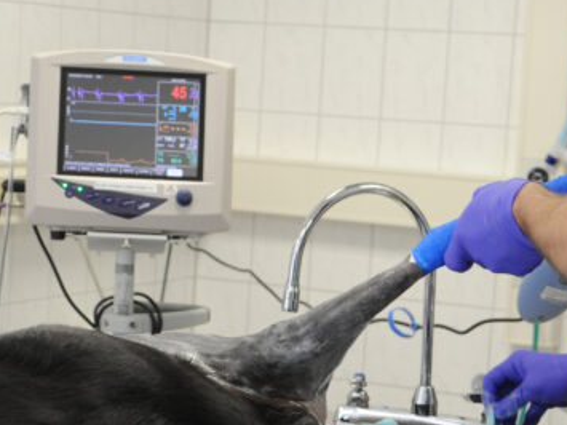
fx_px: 1818
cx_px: 203
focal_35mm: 111
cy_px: 293
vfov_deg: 13.3
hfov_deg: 17.7
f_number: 4.5
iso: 1250
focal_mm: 40
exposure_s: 1/80
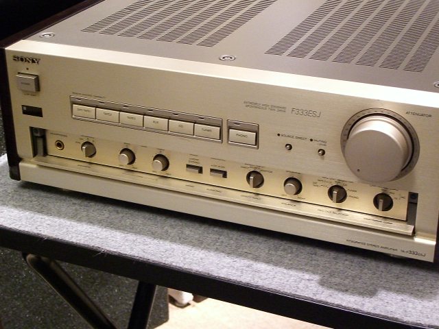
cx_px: 220
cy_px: 164
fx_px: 862
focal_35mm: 68
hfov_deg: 28.6
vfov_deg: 21.6
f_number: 4
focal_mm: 14.2
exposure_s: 1/50
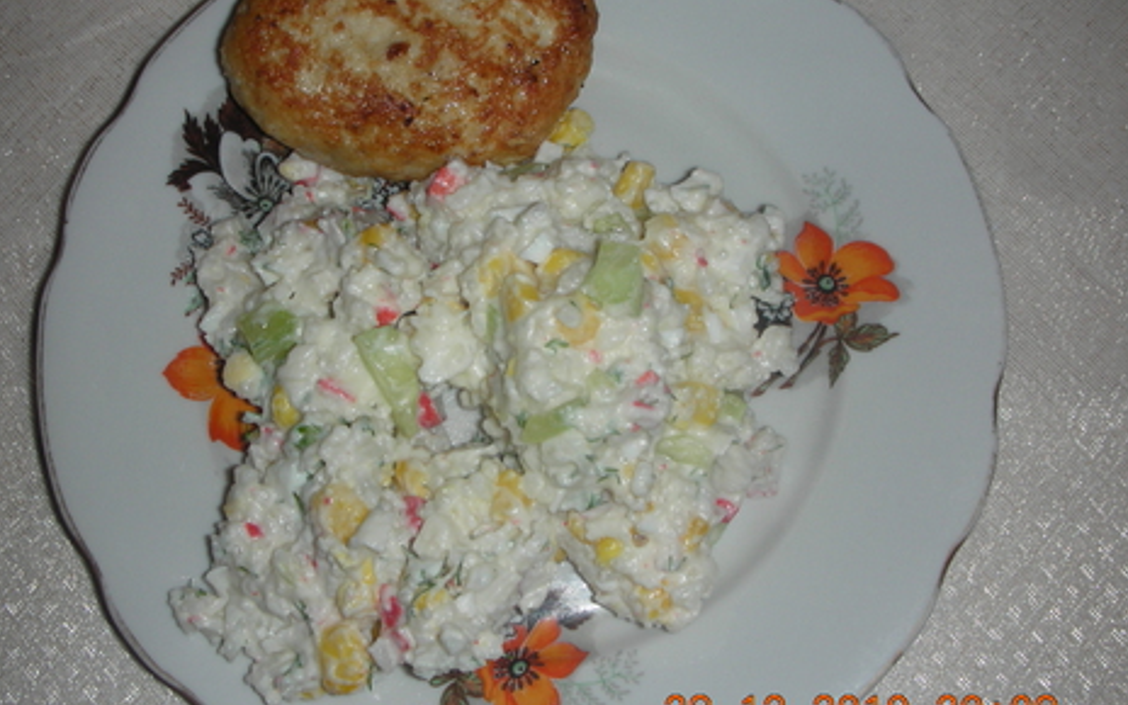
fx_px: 1353
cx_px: 472
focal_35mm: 44
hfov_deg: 45.1
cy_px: 315
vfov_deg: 29.2
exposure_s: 1/60.1
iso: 50
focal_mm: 5.8
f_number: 3
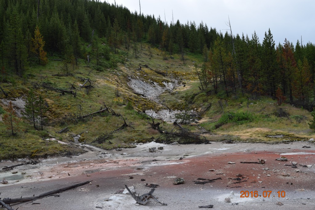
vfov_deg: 38.3
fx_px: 302
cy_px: 105
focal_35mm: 34
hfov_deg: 55.1
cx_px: 158
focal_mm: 23
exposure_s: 1/320
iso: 200
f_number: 9
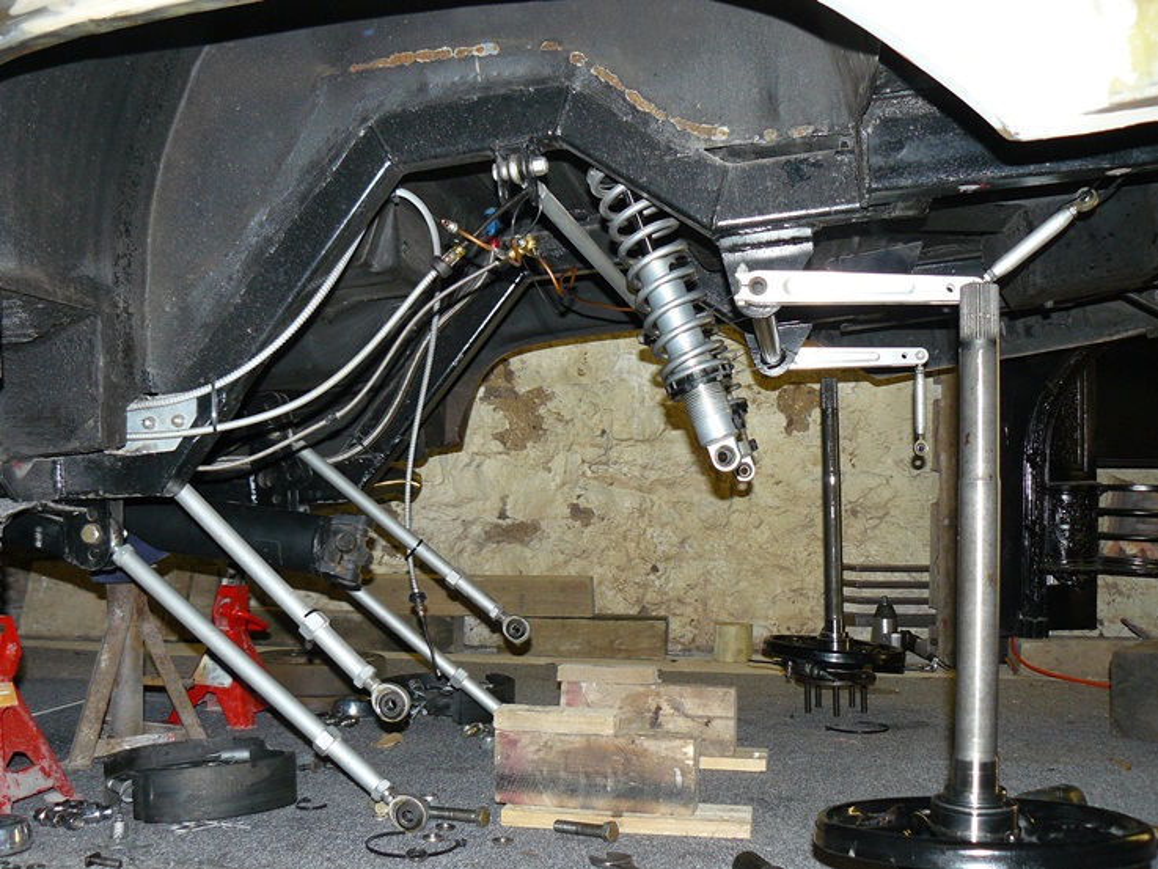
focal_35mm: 36
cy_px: 434
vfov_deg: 39.7
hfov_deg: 51.3
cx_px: 579
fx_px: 1204
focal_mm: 6
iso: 125
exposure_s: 1/30
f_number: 2.8
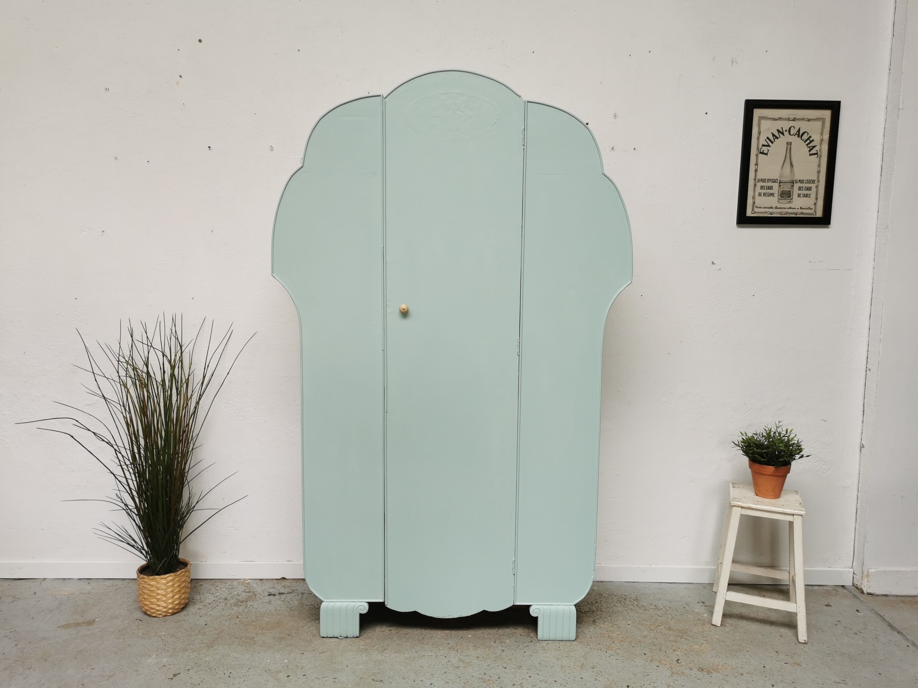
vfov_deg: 51.4
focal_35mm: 27
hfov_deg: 65.3
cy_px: 344
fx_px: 716
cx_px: 459
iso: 80
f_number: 1.8
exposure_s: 1/100
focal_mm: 5.58
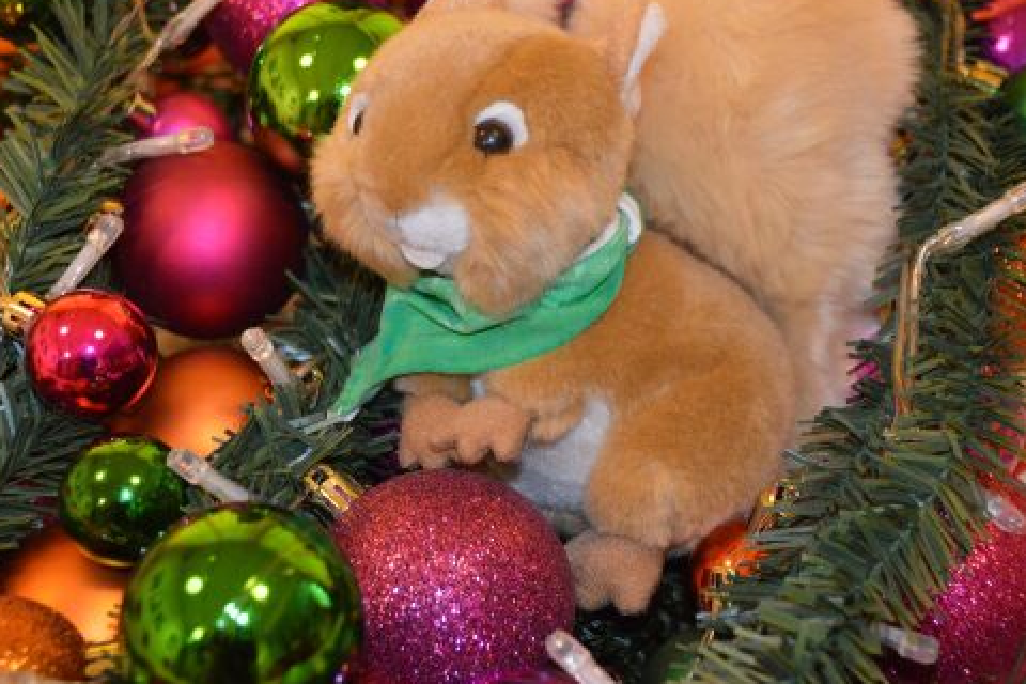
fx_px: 2337
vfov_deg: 16.6
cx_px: 515
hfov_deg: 24.8
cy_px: 308
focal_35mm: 82
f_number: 4.8
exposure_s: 1/60
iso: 1800
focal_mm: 46
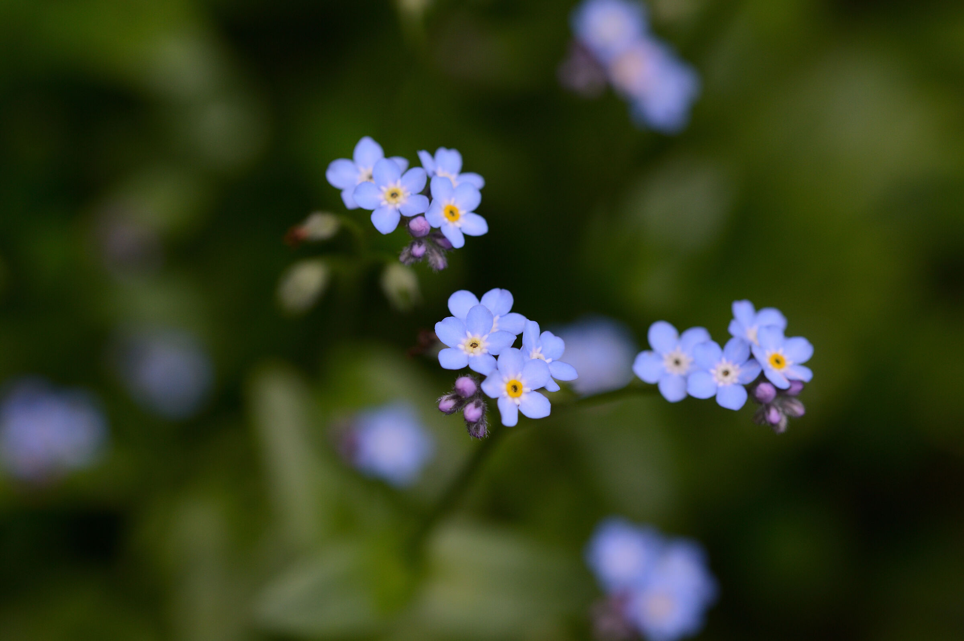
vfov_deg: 8.7
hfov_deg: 13.1
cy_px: 320
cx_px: 482
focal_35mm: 158
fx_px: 4214
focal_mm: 105
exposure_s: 1/200
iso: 200
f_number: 8
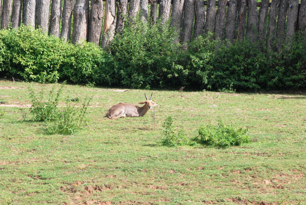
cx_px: 153
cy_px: 102
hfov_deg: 4.6
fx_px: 3829
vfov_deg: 3.1
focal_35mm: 450
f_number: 22
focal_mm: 300
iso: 1000
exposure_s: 1/160
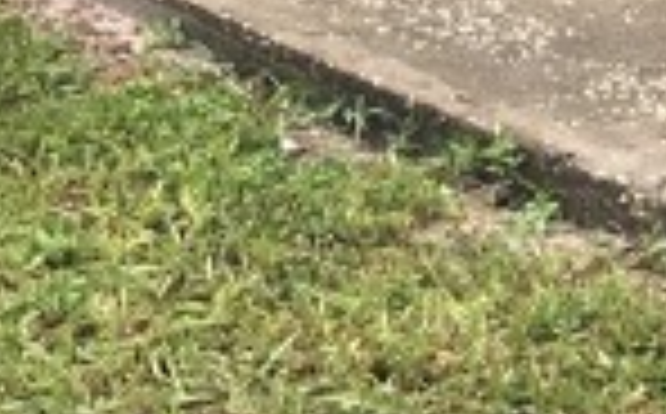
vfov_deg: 5.5
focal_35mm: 213
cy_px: -1116
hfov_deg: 9.7
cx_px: -238
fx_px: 3860
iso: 25
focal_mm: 4.15
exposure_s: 1/161
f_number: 2.2
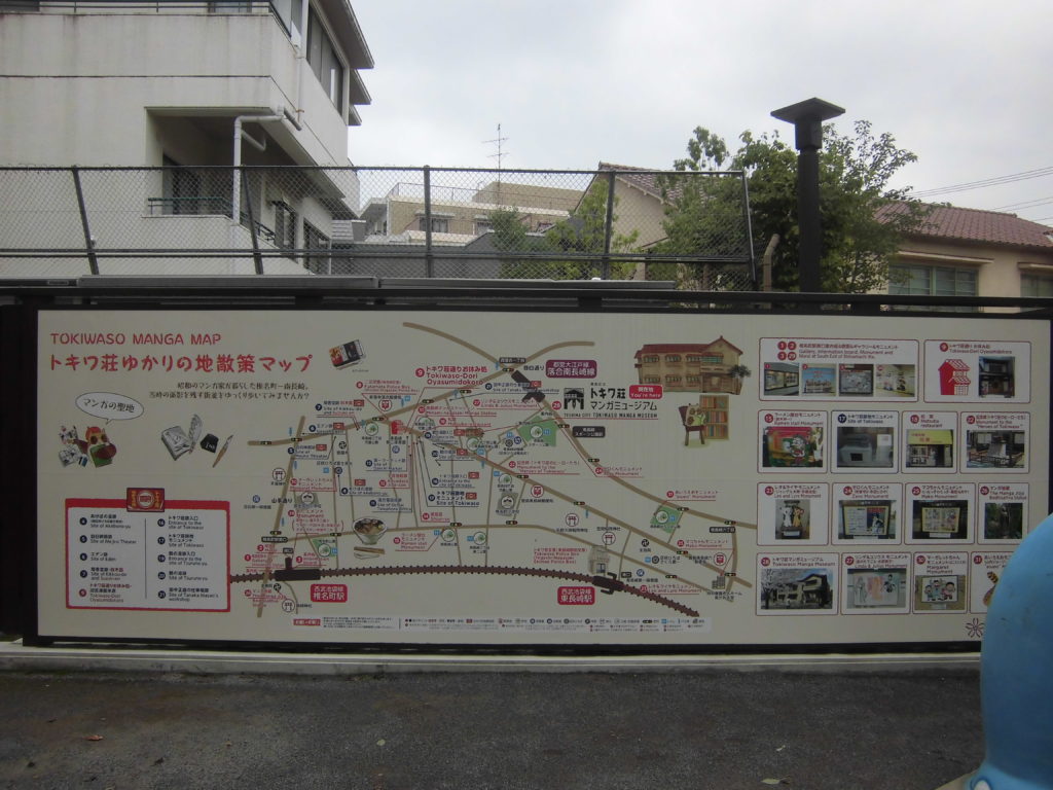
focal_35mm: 26
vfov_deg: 53.1
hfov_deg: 67.3
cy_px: 395
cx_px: 526
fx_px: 791
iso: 100
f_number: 2.8
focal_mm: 4.7
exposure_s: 1/640
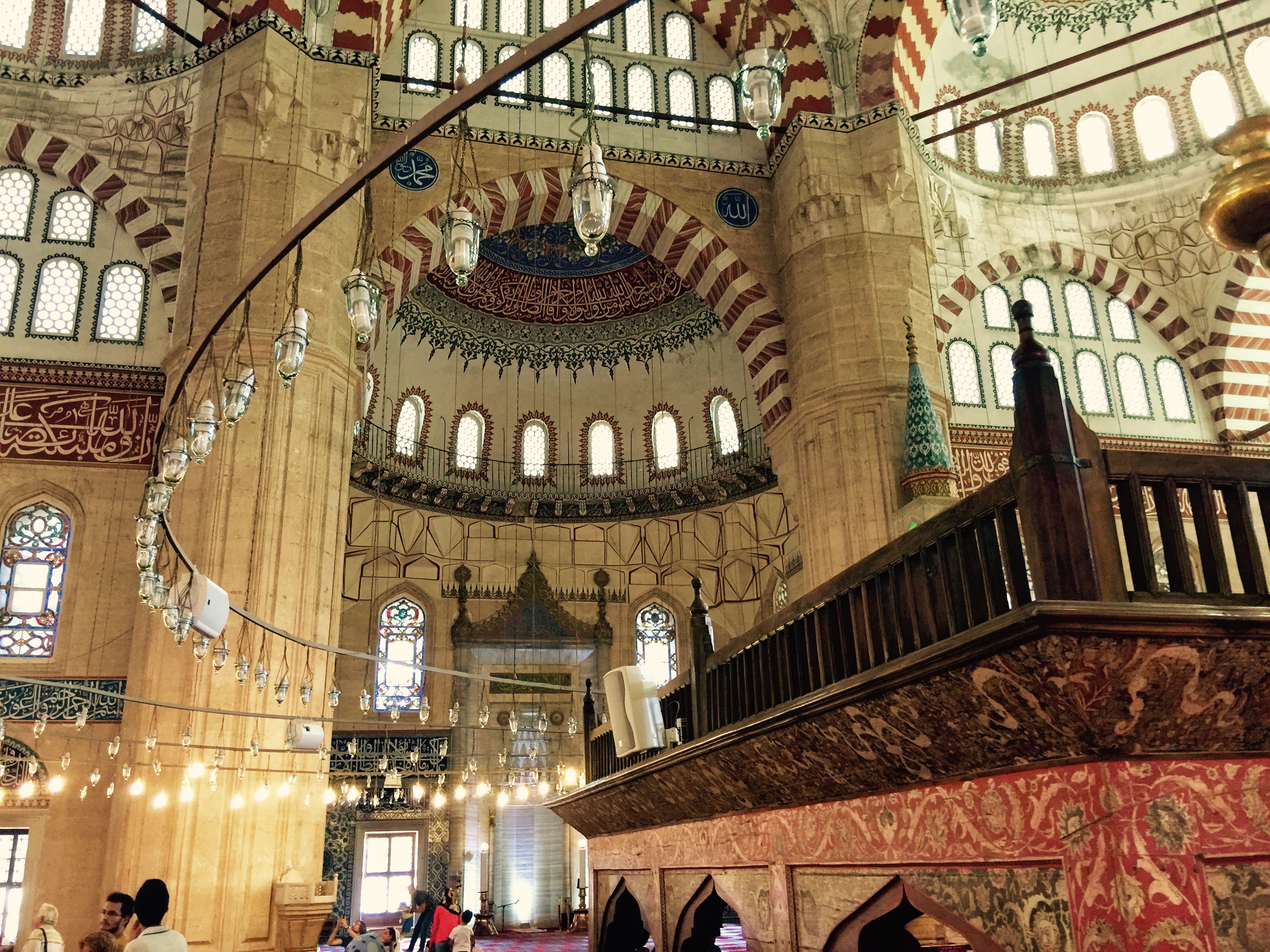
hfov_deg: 61.7
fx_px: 1064
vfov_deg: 48.2
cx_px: 635
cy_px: 476
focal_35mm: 29
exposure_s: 1/17
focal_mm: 4.15
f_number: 2.2
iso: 100
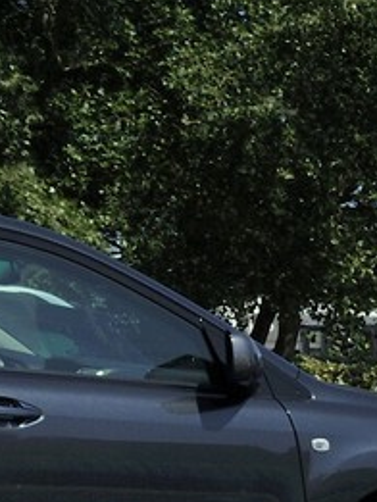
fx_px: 3250
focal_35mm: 224
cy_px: 962
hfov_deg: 5.8
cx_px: 1433
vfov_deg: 8.4
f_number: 16
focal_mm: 38
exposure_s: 1/250
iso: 200
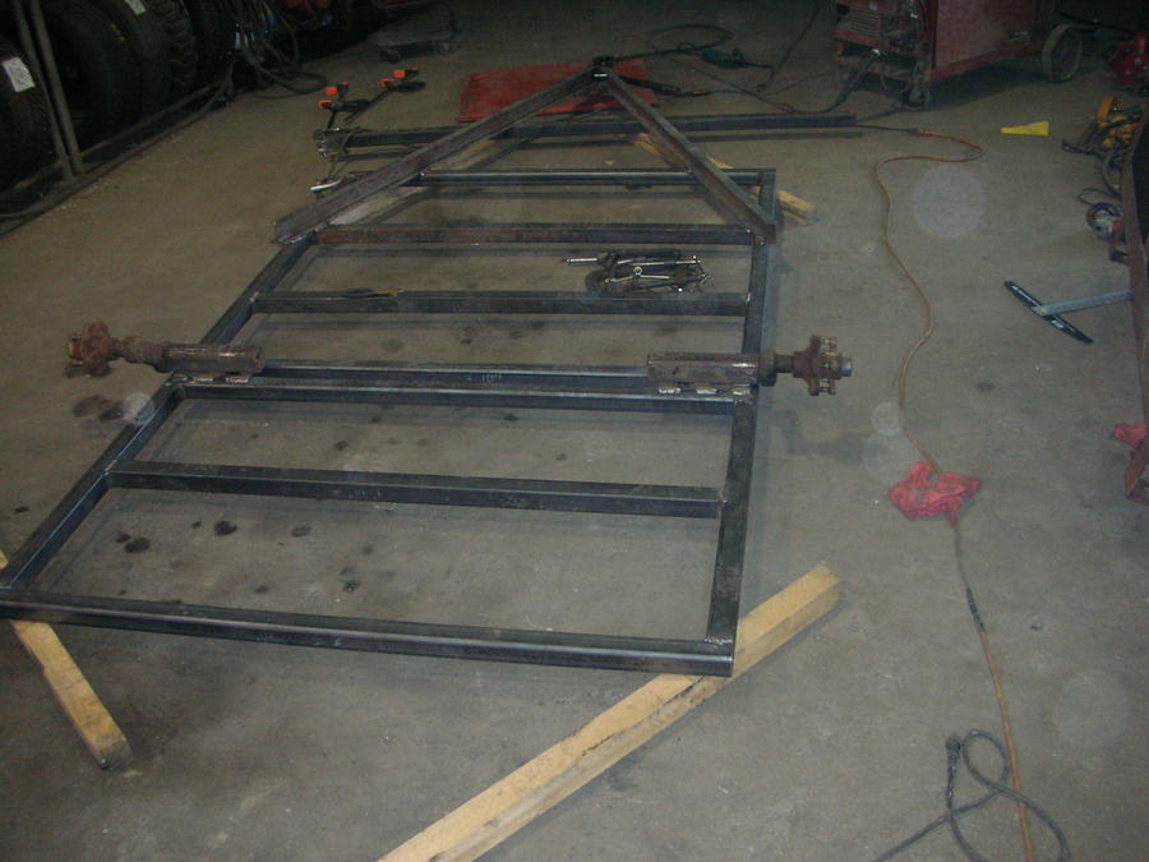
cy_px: 431
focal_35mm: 35
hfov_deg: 52.6
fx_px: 1162
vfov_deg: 40.7
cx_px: 574
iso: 200
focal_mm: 5.8
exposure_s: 1/60.1
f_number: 3
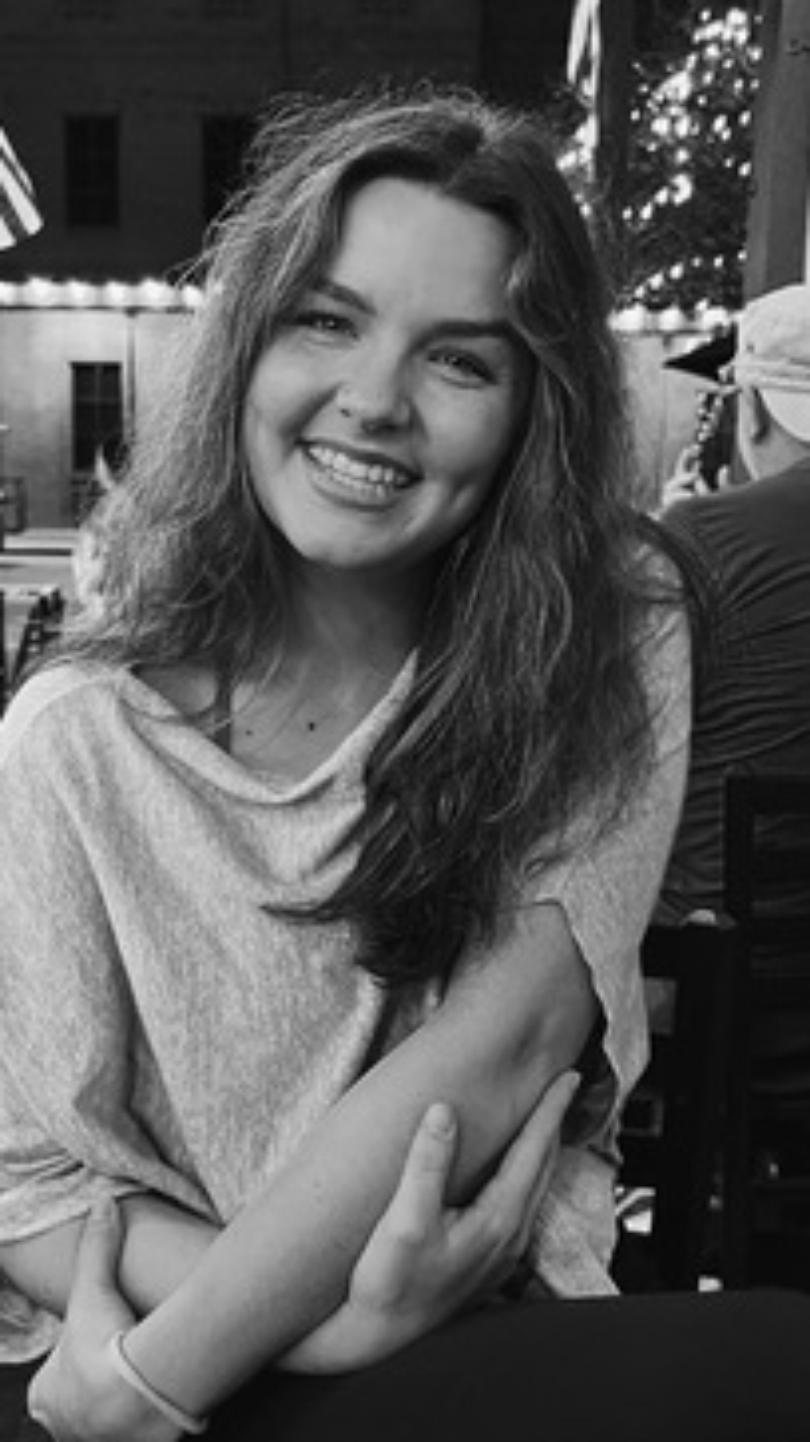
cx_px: 383
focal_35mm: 39
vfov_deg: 51.6
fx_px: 1490
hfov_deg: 30.4
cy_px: 683
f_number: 1.5
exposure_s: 1/30
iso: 500
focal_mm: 5.7
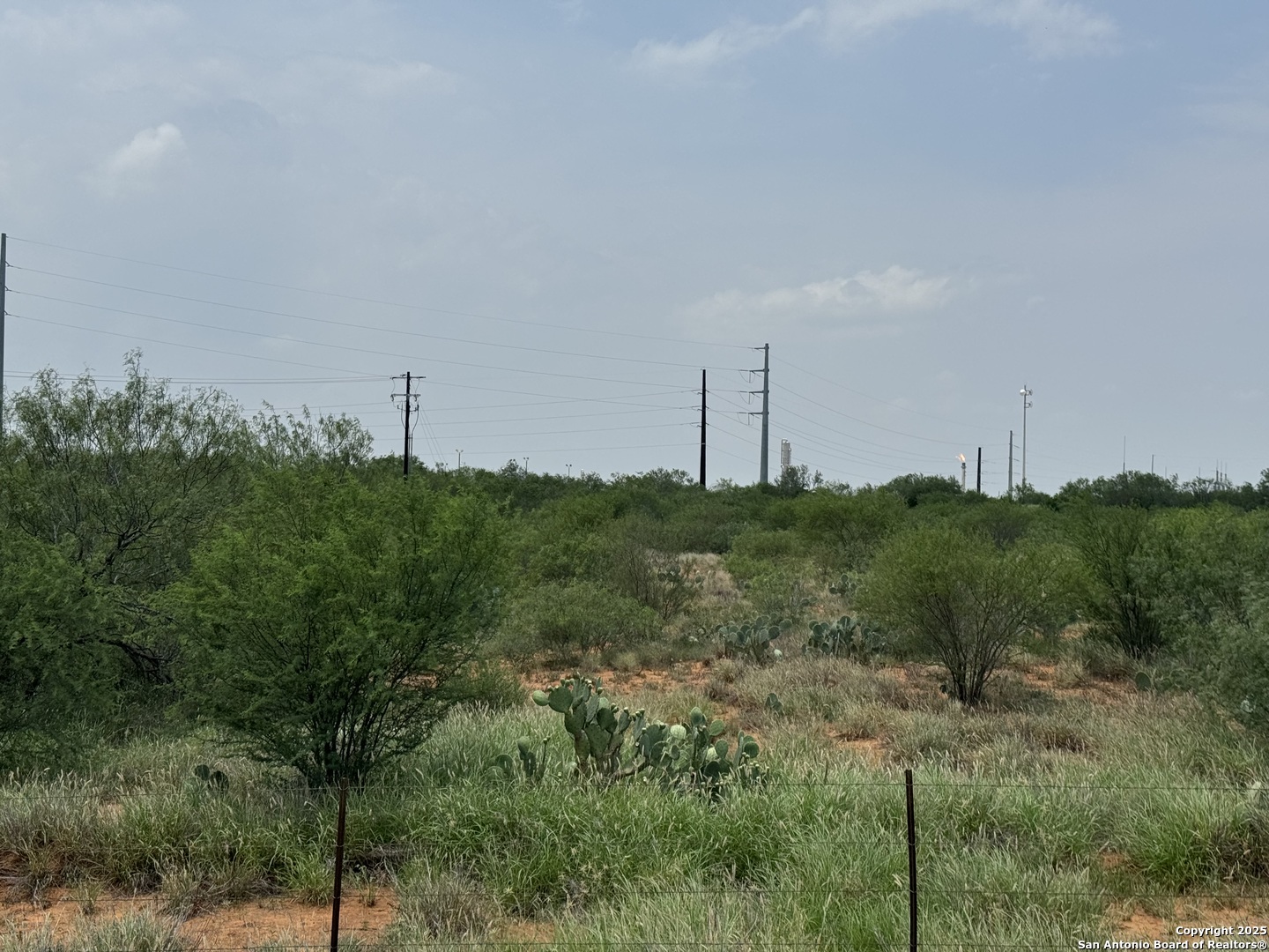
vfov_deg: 30.3
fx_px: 1760
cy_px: 476
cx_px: 634
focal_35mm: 48
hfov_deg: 39.7
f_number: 1.78
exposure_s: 1/9009
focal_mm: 6.76
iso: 64
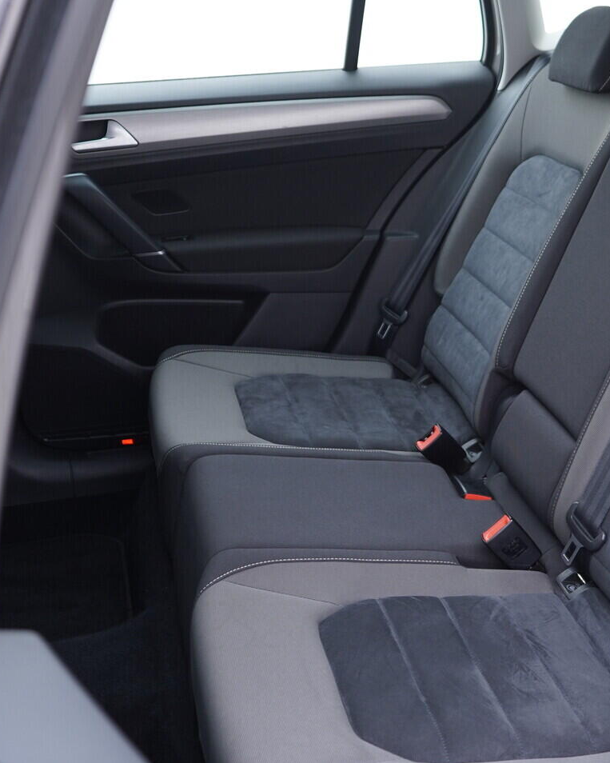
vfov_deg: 36.7
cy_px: 382
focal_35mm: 51
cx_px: 462
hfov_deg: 29.2
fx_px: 1151
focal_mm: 24
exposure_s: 1/40
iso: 250
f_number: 2.8
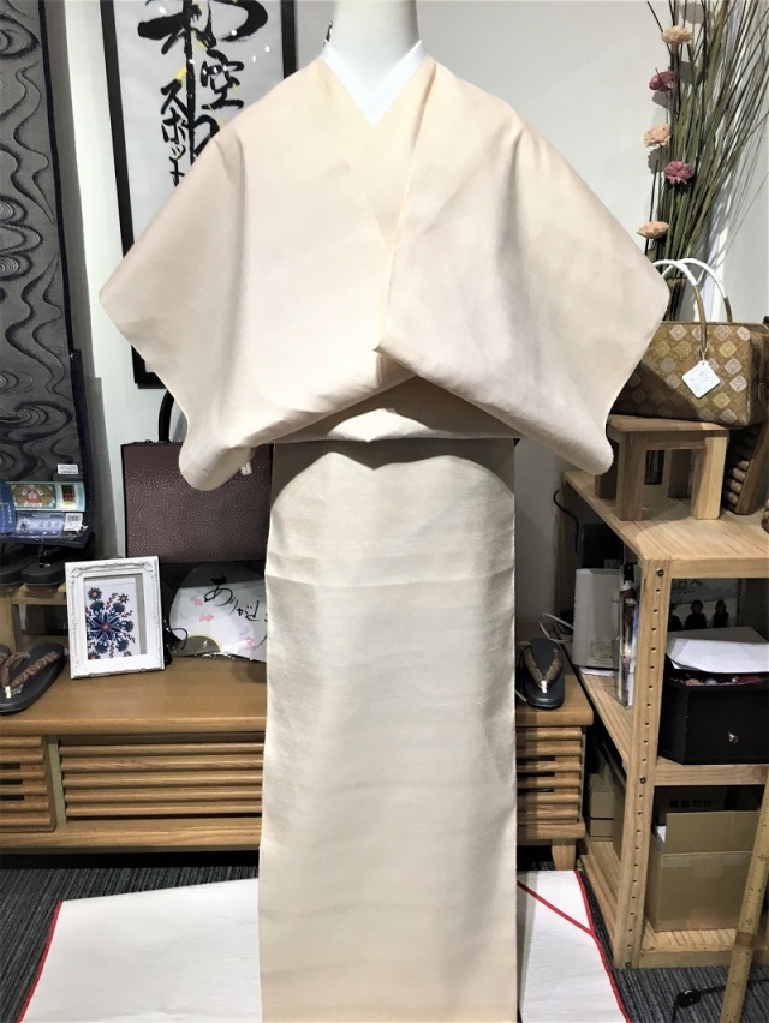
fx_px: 858
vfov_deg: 61.6
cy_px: 512
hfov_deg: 48.3
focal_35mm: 29
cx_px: 384
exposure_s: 1/30
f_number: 2.2
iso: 32
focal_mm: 4.15
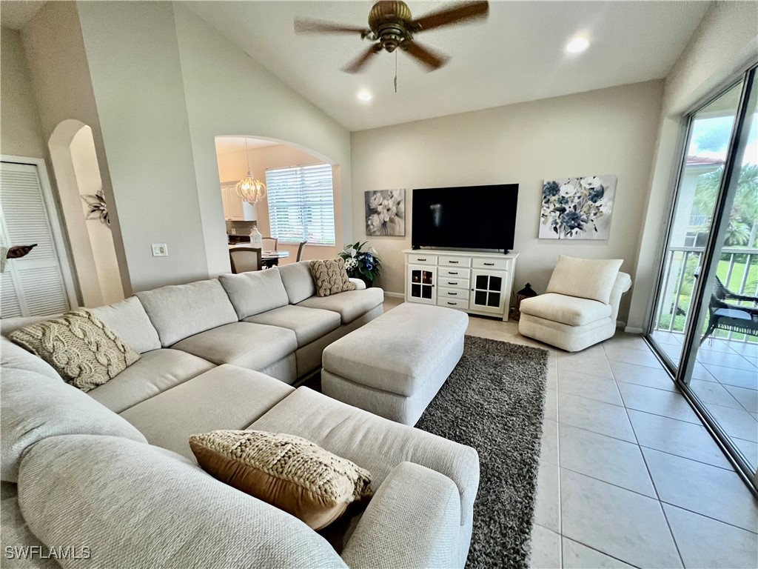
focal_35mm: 13
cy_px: 284
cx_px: 379
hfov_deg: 106.2
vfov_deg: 89.9
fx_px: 285
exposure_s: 1/60
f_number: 1.8
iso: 320
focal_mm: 1.57
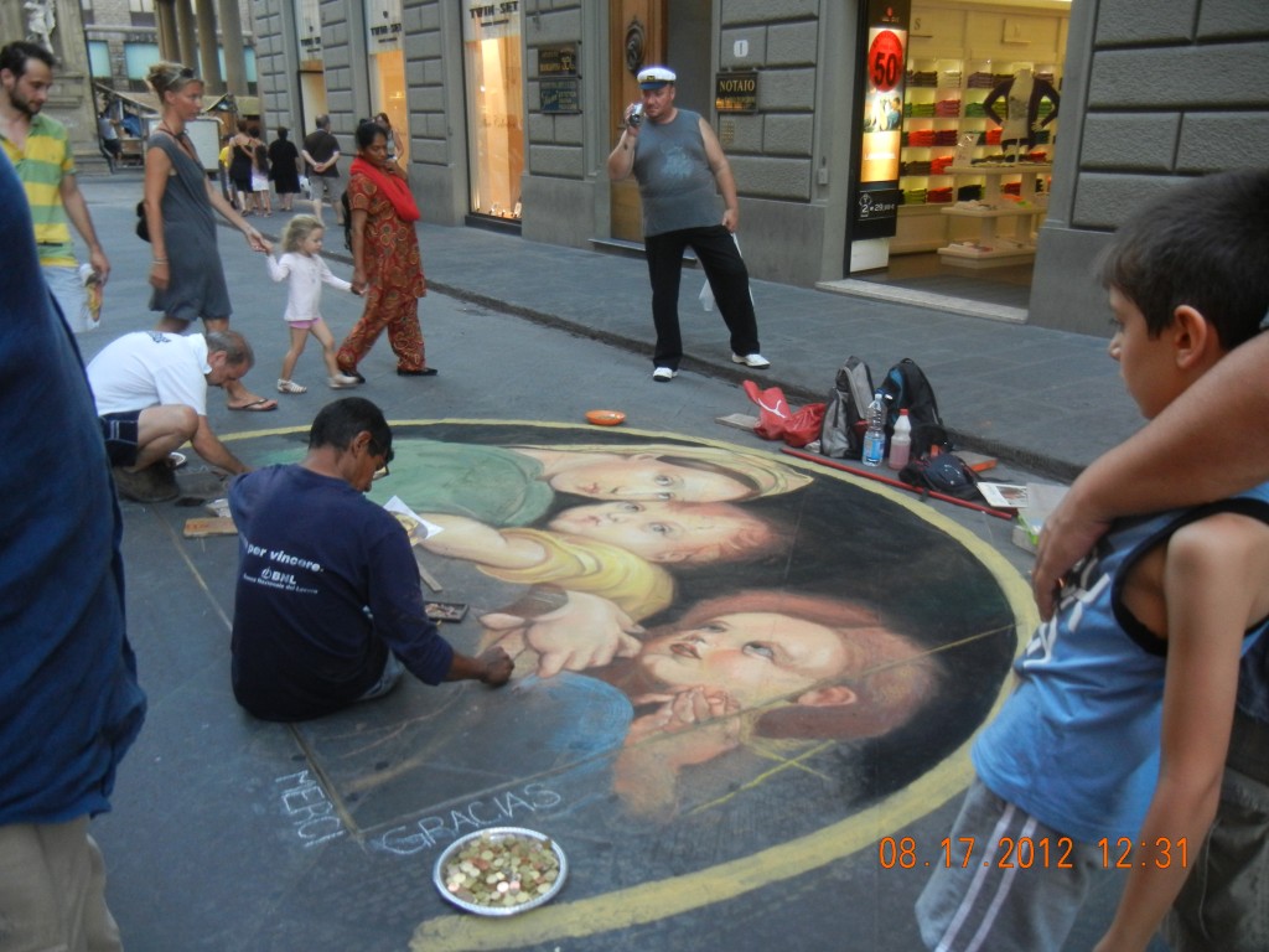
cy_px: 476
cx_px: 634
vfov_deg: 46.8
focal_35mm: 30
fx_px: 1100
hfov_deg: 60.0
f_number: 3.5
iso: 400
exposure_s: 1/54.8
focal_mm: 5.4
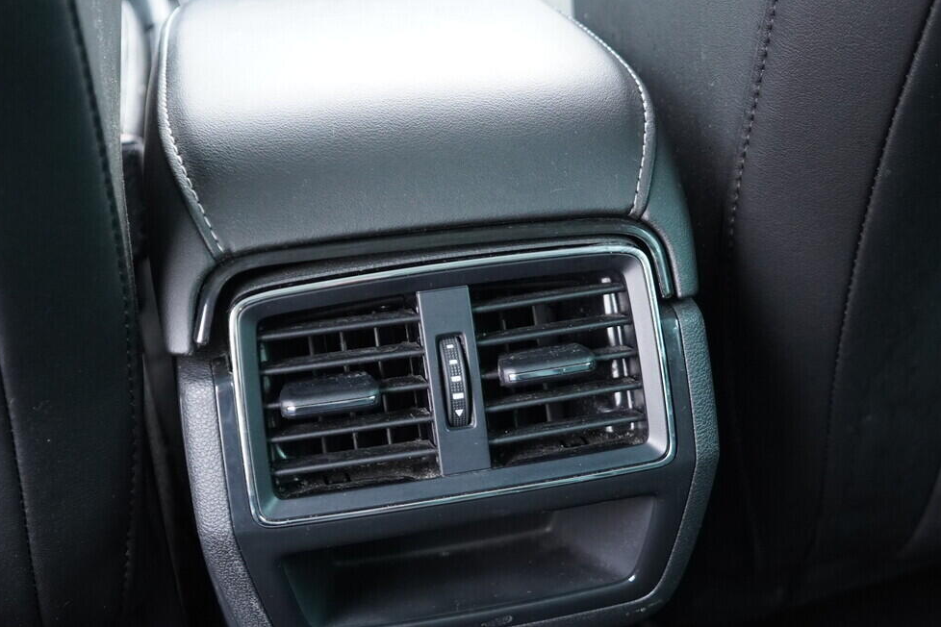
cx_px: 450
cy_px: 460
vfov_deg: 25.3
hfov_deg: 37.5
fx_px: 1385
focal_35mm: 53
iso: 1600
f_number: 2.8
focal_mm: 24
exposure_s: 1/40
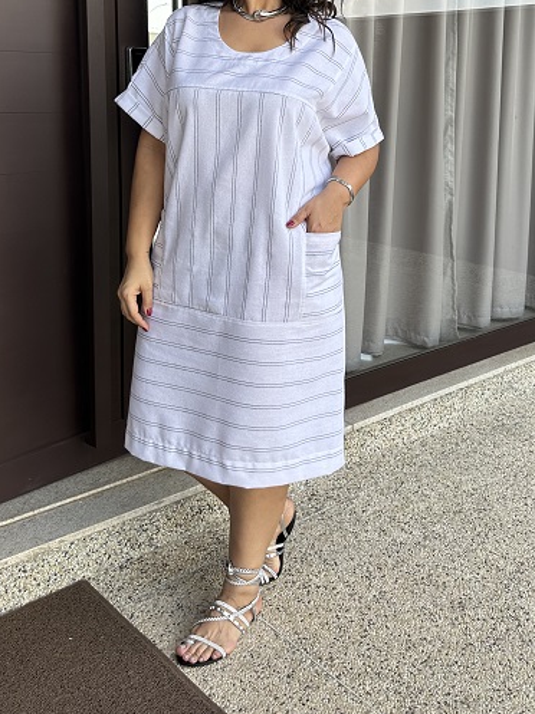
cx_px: 349
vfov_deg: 46.4
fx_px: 805
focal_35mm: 39
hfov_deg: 36.5
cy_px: 189
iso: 80
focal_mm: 6.86
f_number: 1.78
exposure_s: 1/480
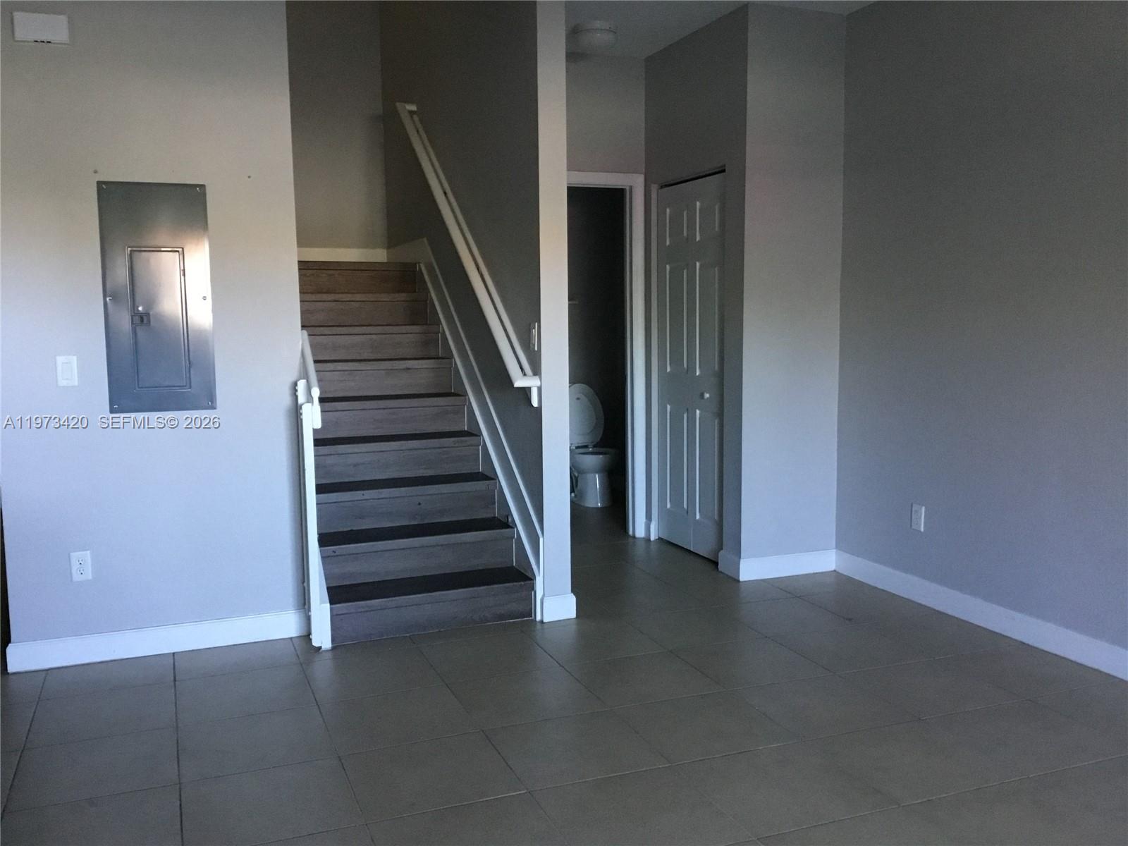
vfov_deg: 45.4
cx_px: 564
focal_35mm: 31
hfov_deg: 58.4
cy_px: 423
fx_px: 1010
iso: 200
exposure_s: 1/24
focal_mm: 3.3
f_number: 2.4
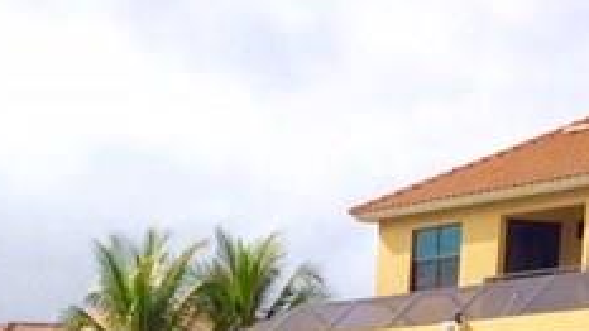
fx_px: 2171
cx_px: -195
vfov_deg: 7.9
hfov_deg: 14.7
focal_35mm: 139
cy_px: 862
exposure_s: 1/4115
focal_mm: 4.15
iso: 32
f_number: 2.2
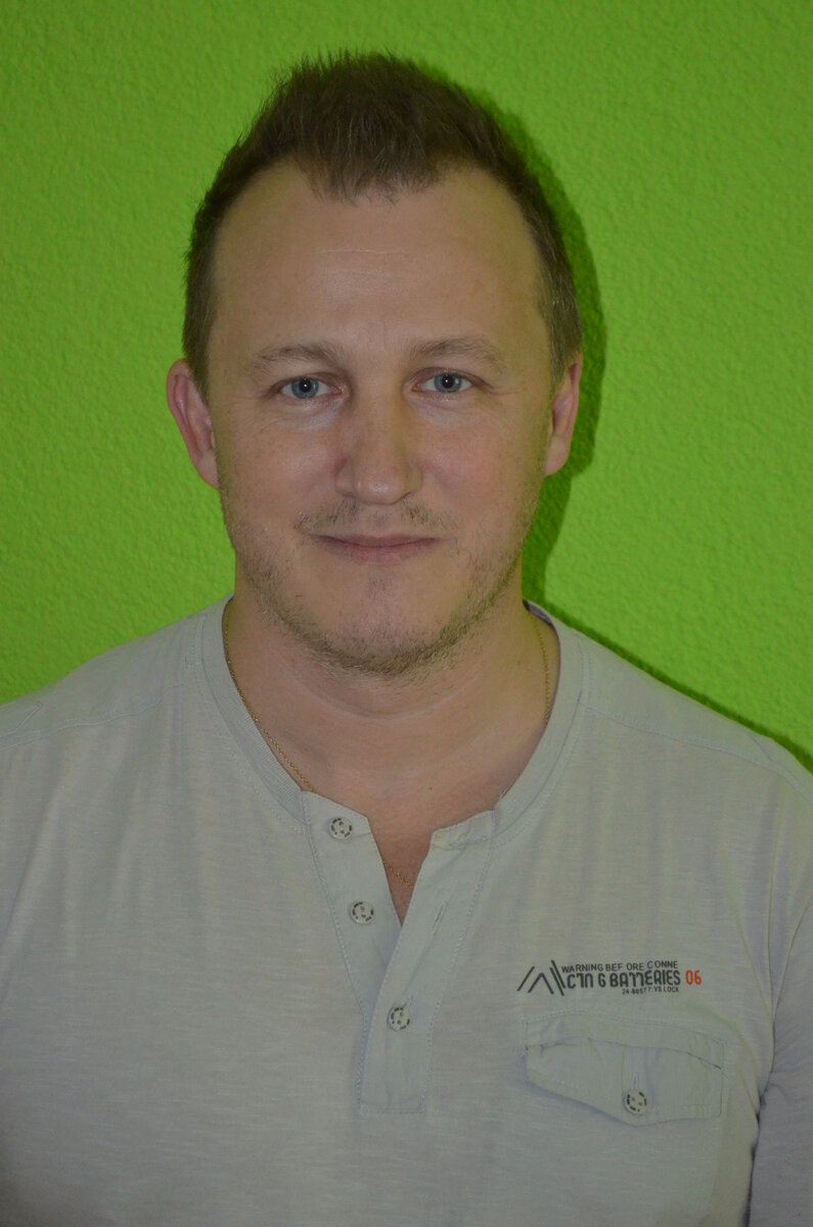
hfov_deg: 16.5
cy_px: 614
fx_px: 2807
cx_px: 406
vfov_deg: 24.7
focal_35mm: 82
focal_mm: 55
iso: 3200
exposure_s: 1/60
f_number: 5.6
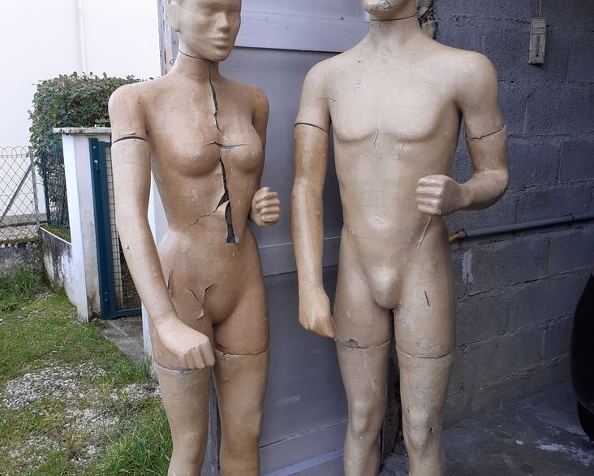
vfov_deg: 41.1
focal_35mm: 36
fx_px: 633
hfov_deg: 50.3
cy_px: 266
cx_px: 291
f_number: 1.9
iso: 40
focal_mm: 3.6
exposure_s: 1/115
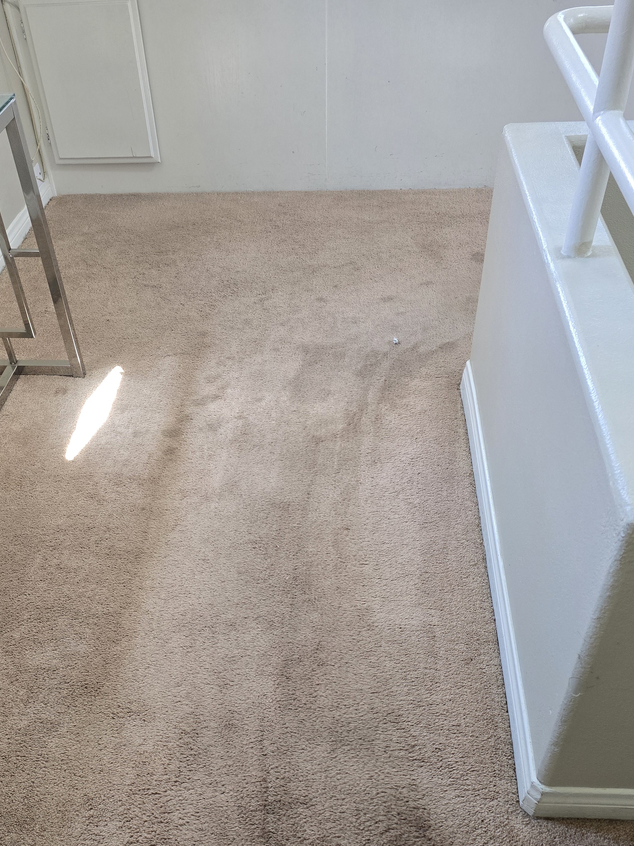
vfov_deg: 53.6
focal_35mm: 33
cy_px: 603
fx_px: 806
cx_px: 284
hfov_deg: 42.9
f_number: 1.7
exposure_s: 1/120
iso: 250
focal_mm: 6.3
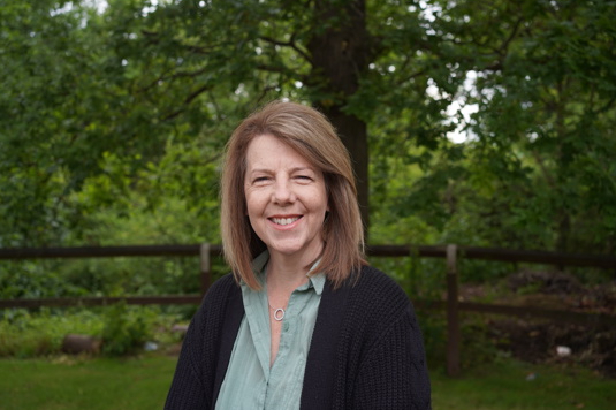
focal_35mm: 36
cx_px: 307
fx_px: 616
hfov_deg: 53.2
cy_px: 203
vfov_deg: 36.8
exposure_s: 1/160
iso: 125
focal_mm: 35
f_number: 4
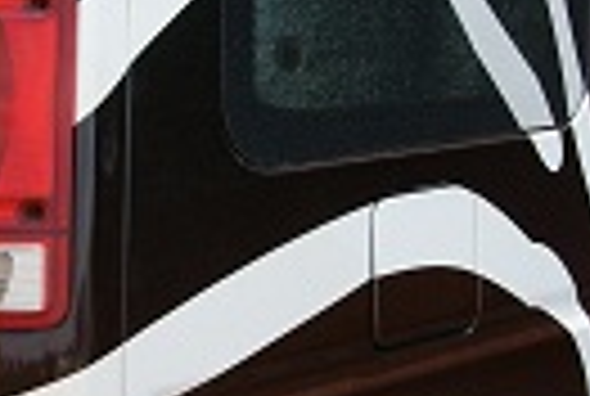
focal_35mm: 137
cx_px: 212
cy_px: 130
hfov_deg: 14.9
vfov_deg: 10.1
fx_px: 2250
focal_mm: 20
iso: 200
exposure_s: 1/200
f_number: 9
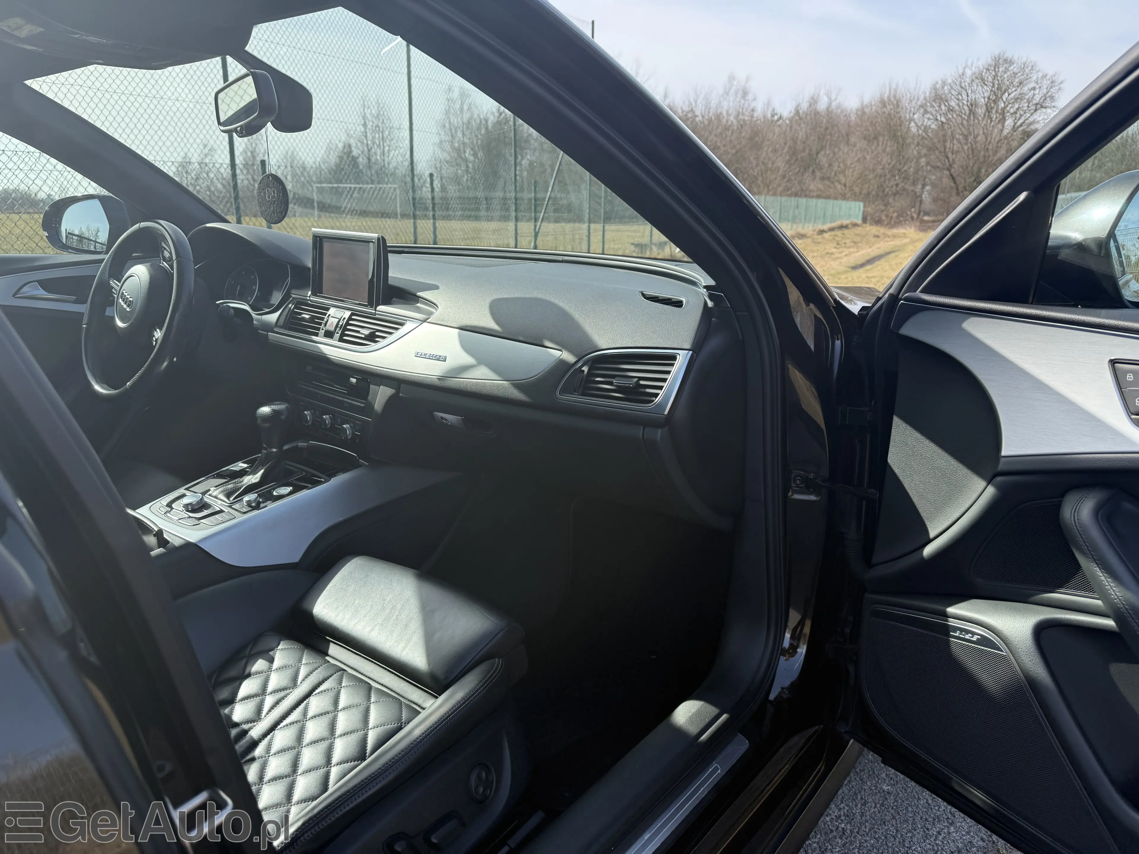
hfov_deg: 71.6
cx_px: 570
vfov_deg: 56.8
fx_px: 790
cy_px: 427
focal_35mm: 24
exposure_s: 1/1689
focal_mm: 6.76
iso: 100
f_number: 1.78
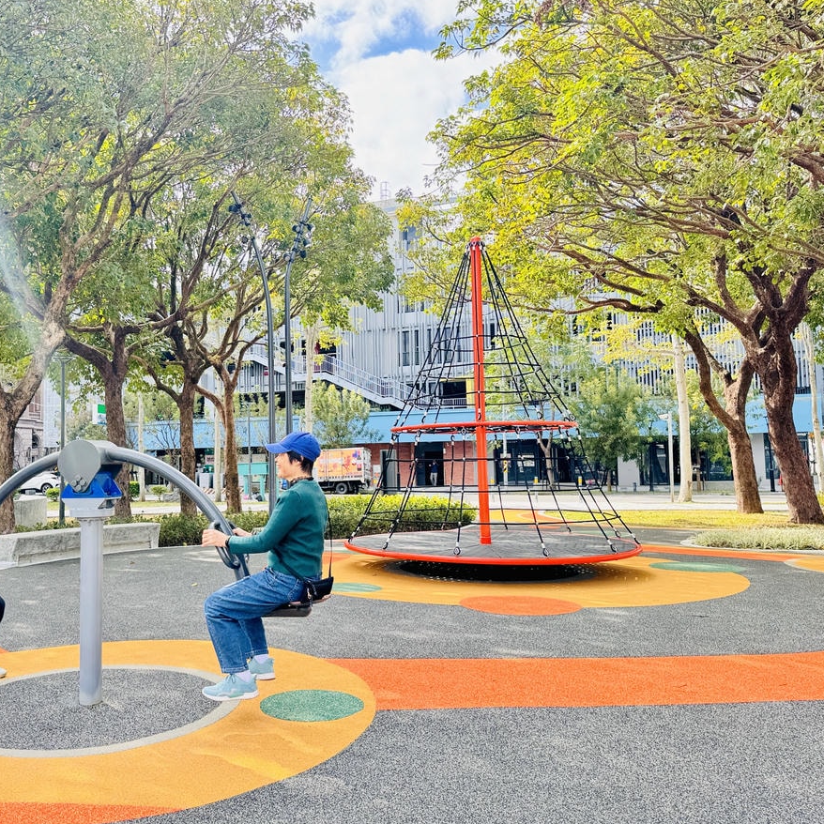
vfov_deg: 55.6
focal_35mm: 29
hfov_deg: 54.6
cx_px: 282
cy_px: 414
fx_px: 781
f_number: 1.78
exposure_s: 1/562
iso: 80
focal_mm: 6.76
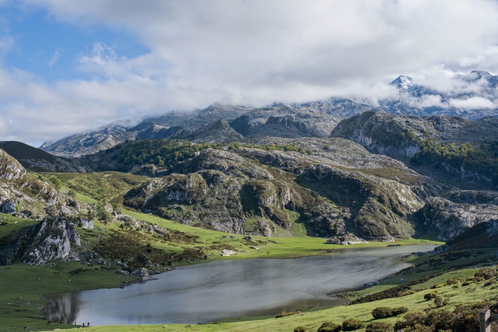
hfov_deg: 39.6
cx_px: 249
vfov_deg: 27.0
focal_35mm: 50
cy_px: 166
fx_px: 692
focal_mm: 50
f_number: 11
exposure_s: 1/500
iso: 400
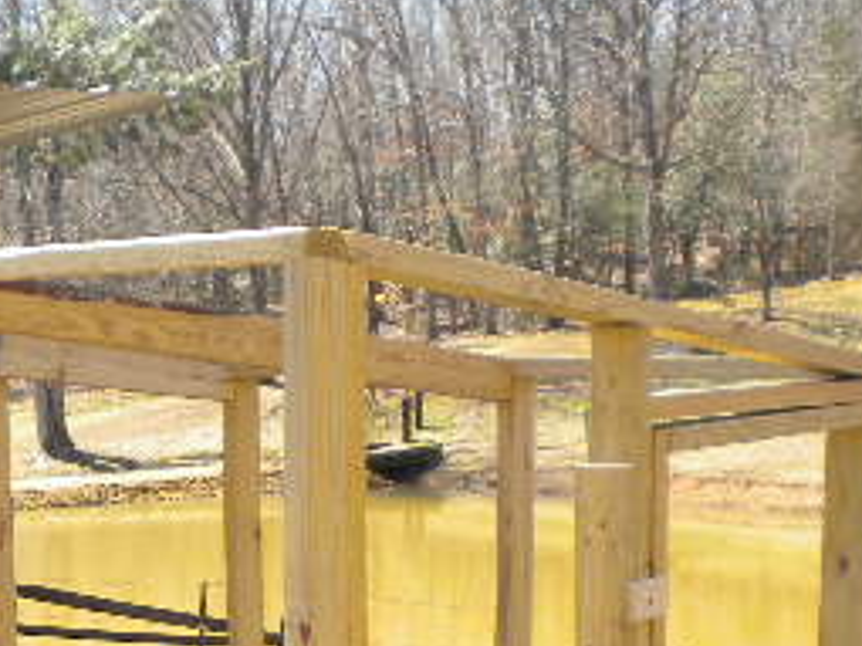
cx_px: 159
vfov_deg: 16.1
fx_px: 2190
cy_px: 795
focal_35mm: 88
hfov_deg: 21.9
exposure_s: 1/130
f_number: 4.6
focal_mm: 6.3
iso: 80
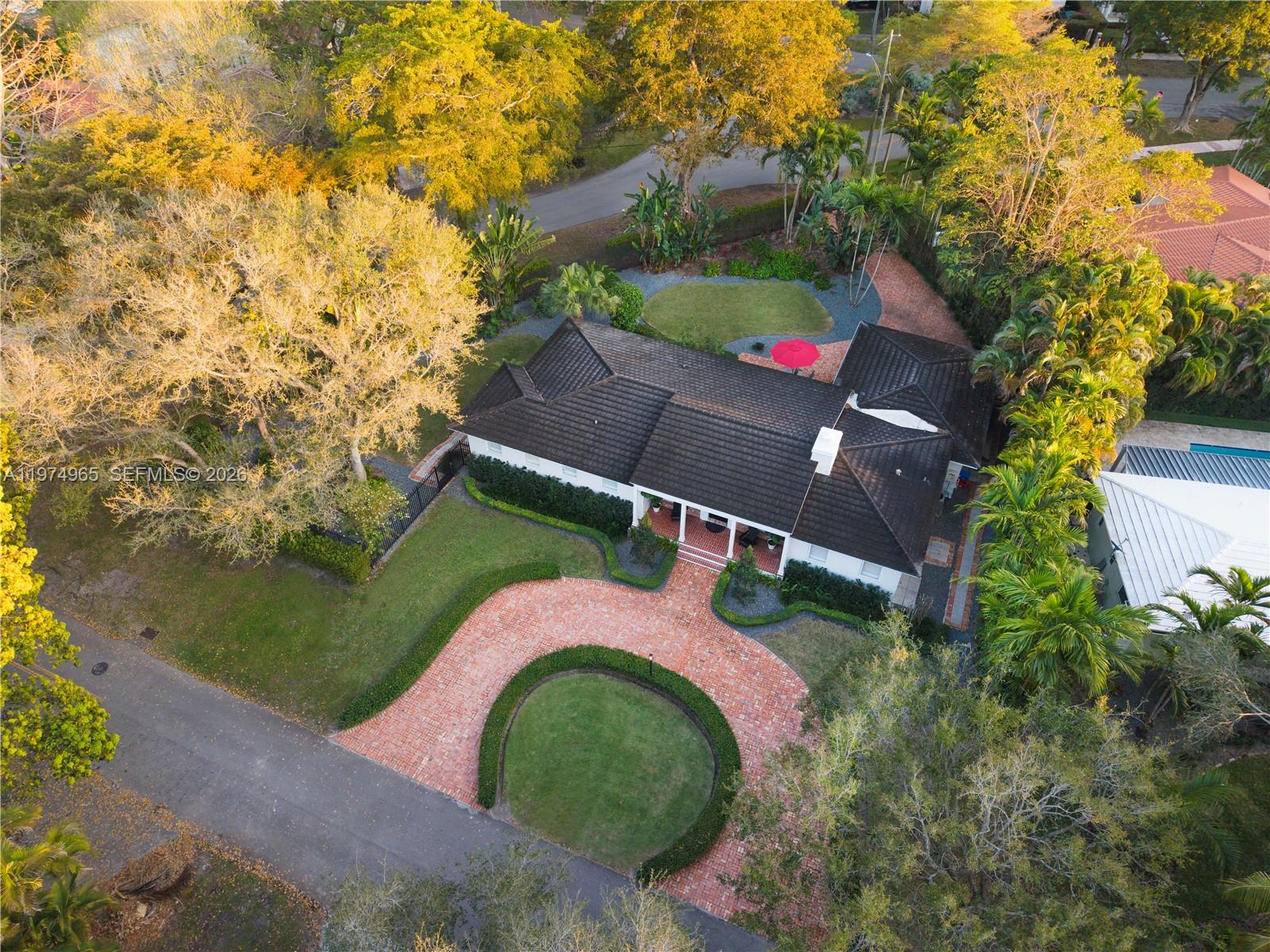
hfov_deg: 71.6
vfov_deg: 56.8
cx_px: 635
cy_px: 476
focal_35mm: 24
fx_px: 881
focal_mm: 8.67
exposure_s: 1/200
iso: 200
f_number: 1.8
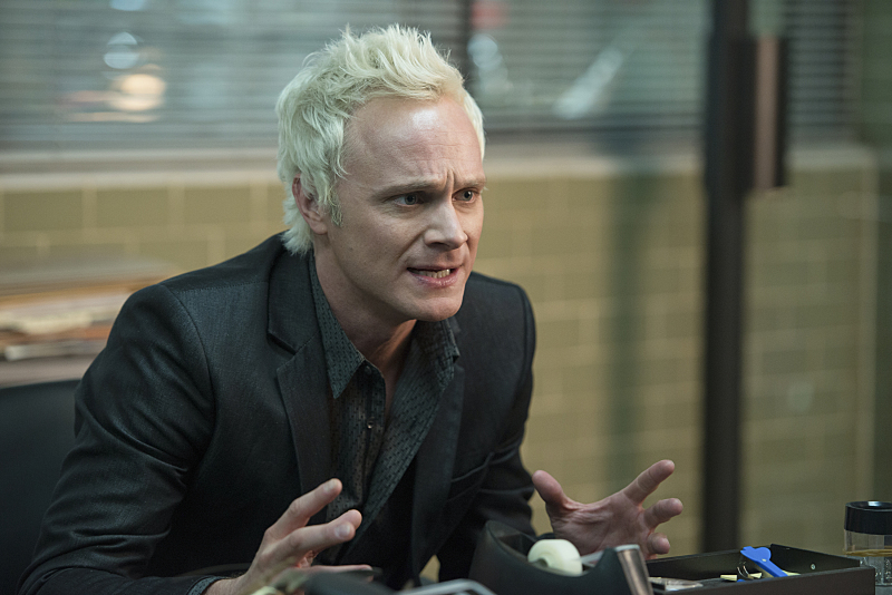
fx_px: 3470
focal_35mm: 140
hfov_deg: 14.6
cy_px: 298
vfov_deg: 9.8
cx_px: 446
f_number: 2.8
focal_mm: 140
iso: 2000
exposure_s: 1/100
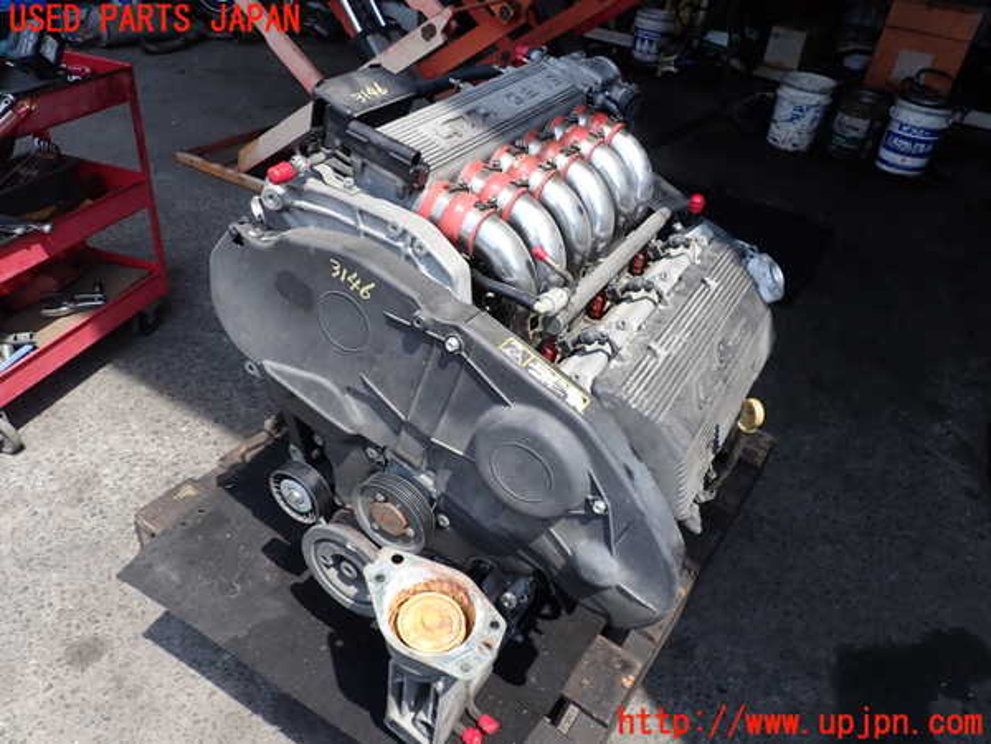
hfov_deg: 69.4
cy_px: 372
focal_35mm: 25
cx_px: 496
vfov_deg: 54.9
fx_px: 716
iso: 100
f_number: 2.8
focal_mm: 4.5
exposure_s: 1/640
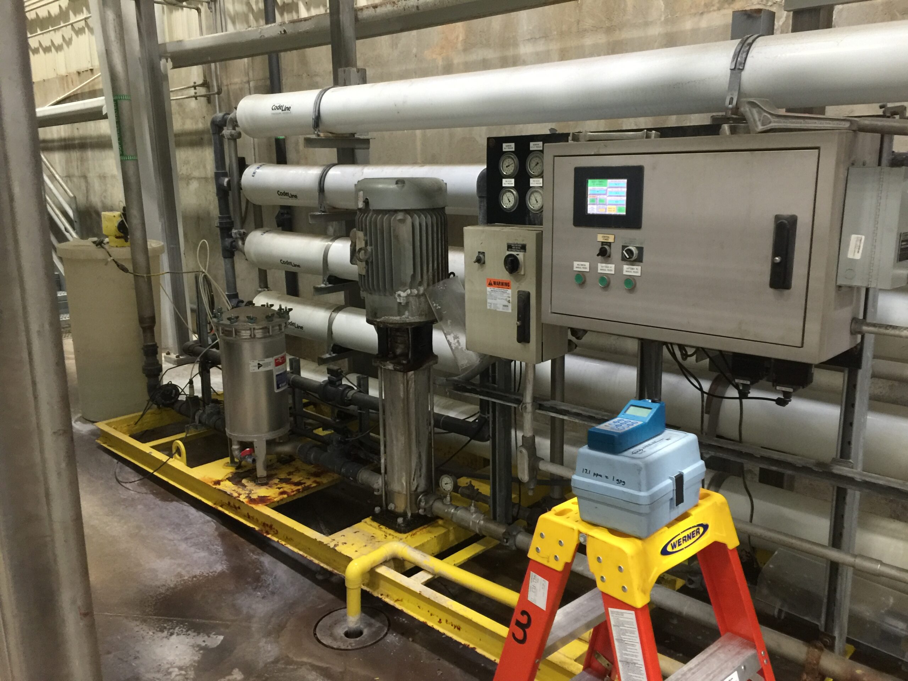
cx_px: 454
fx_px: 761
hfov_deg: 61.7
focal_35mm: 29
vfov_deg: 48.2
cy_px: 340
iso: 100
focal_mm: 4.15
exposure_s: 1/10
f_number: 2.2
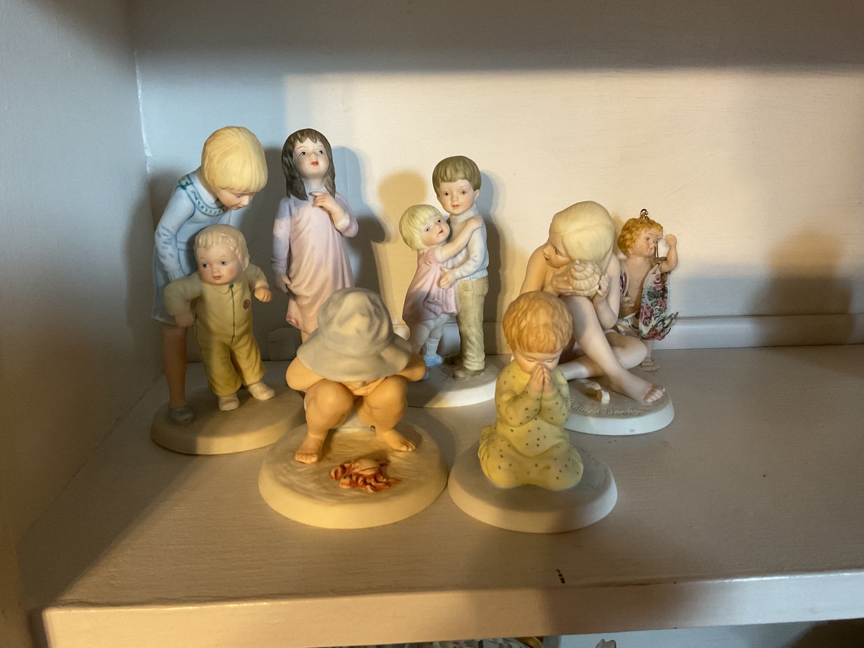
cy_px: 324
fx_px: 724
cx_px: 432
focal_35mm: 29
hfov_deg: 61.7
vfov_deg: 48.2
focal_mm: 3
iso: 250
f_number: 1.8
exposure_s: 1/40
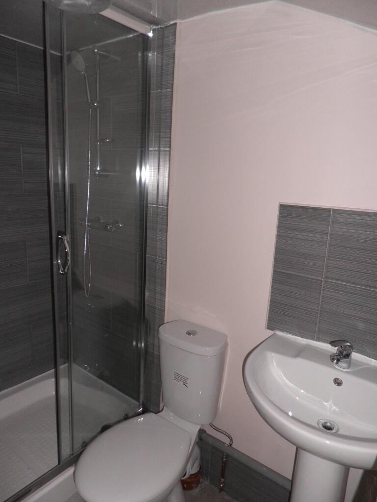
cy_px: 251
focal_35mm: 24
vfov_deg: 71.6
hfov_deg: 56.8
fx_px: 349
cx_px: 188
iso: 160
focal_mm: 4.3
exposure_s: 1/30
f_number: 3.3
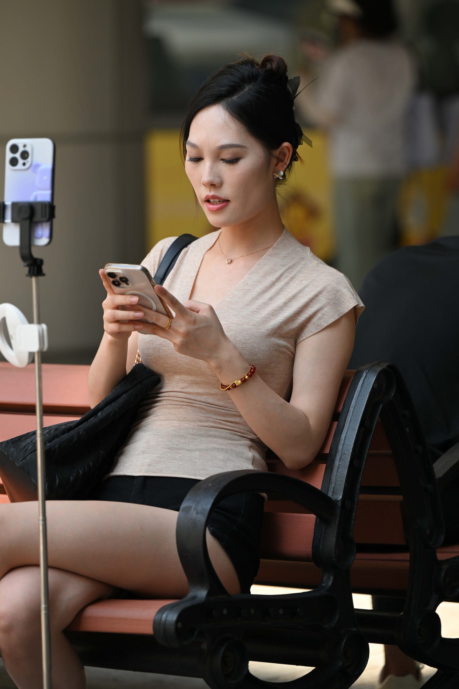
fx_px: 3824
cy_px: 344
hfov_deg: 6.9
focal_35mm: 200
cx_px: 230
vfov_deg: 10.3
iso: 320
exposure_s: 1/500
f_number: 4
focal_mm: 200
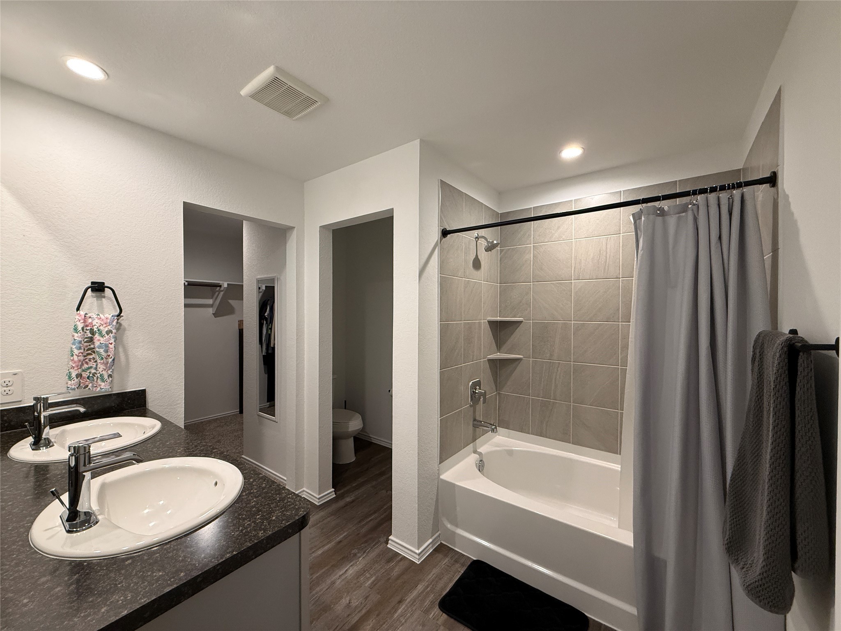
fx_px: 340
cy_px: 316
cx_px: 420
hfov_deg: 102.1
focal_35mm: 14
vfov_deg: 85.7
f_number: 2.2
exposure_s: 1/120
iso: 320
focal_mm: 2.22
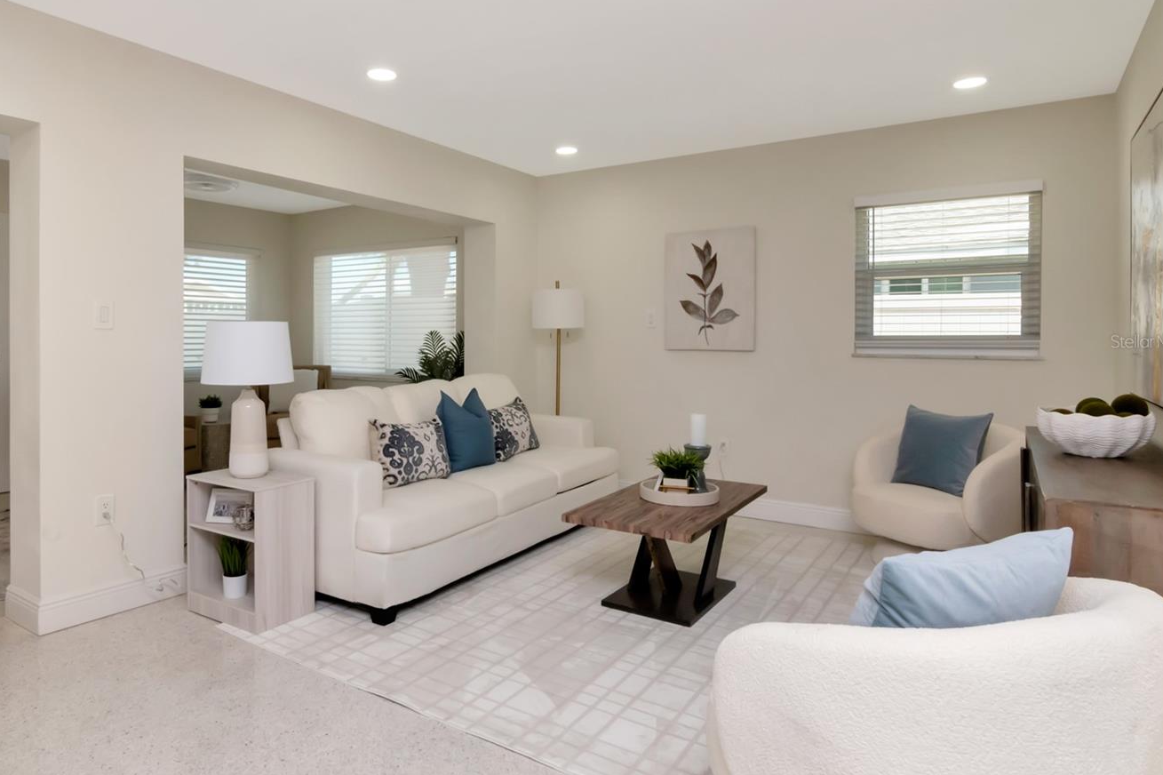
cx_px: 479
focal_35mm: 22
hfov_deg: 77.9
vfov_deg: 57.0
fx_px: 710
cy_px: 341
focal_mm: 12
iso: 800
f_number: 14
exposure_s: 1/100
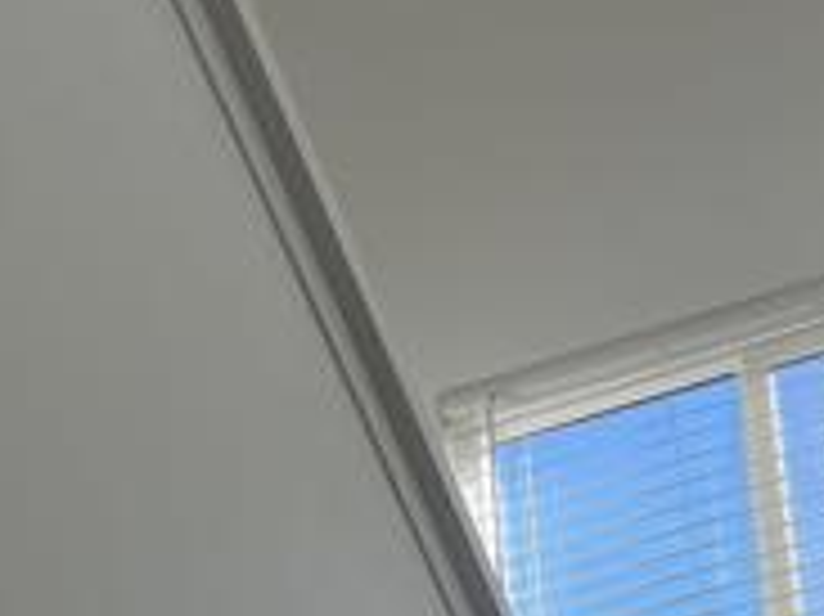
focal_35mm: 91
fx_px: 2165
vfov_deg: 14.8
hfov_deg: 21.3
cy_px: 985
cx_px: 639
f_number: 1.5
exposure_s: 1/436
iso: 50
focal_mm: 5.7
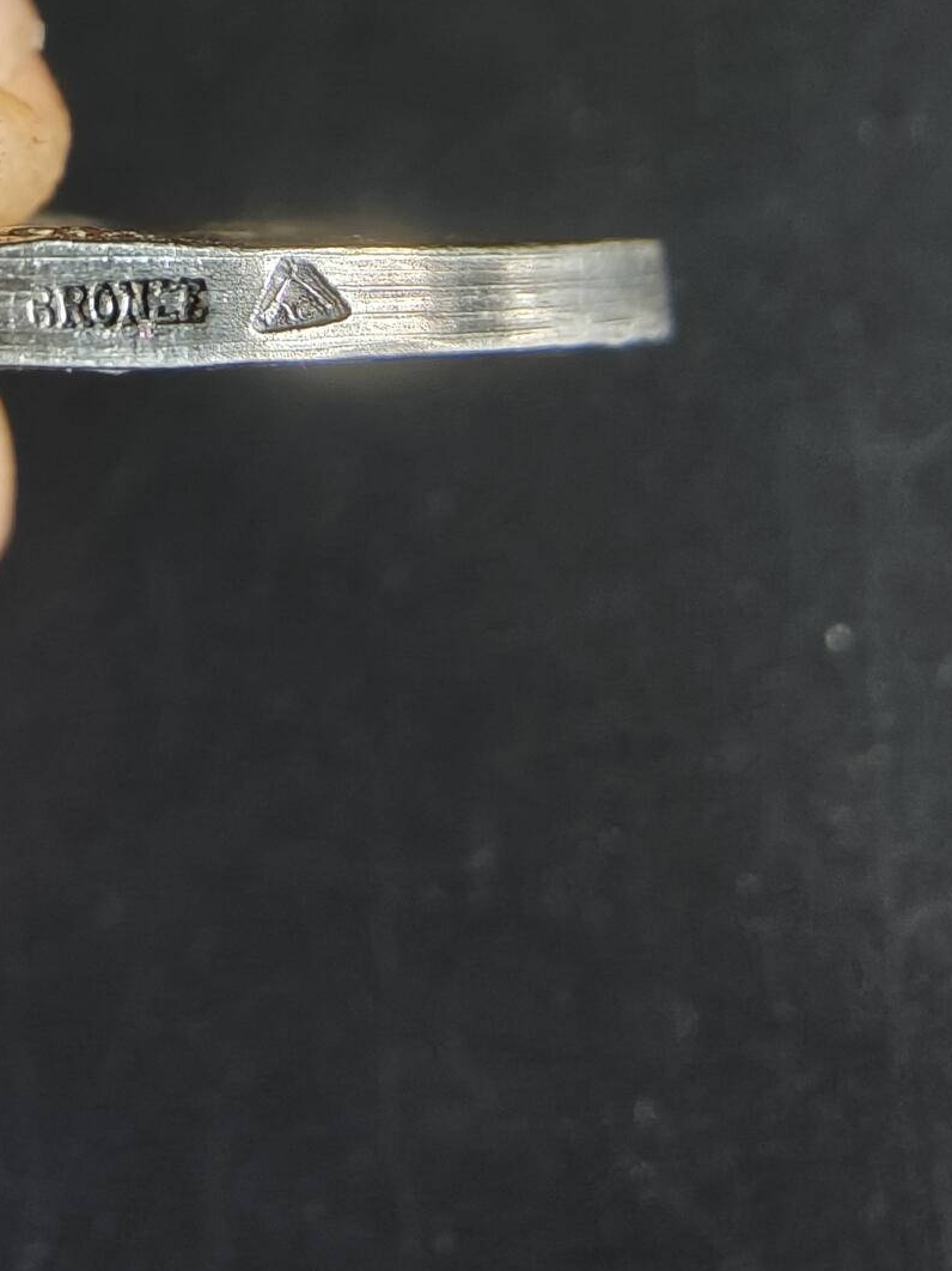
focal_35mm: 39
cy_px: 259
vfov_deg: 45.5
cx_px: 273
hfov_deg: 36.2
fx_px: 1431
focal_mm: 2.32
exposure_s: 1/24.8
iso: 1600
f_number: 2
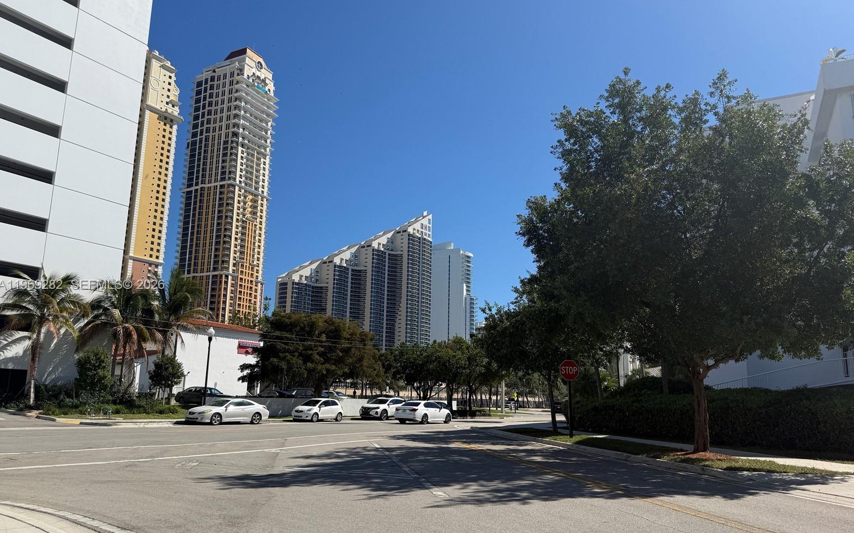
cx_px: 431
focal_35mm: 26
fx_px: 605
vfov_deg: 47.5
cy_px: 286
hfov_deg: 70.4
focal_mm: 6.76
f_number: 1.78
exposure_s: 1/6173
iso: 80
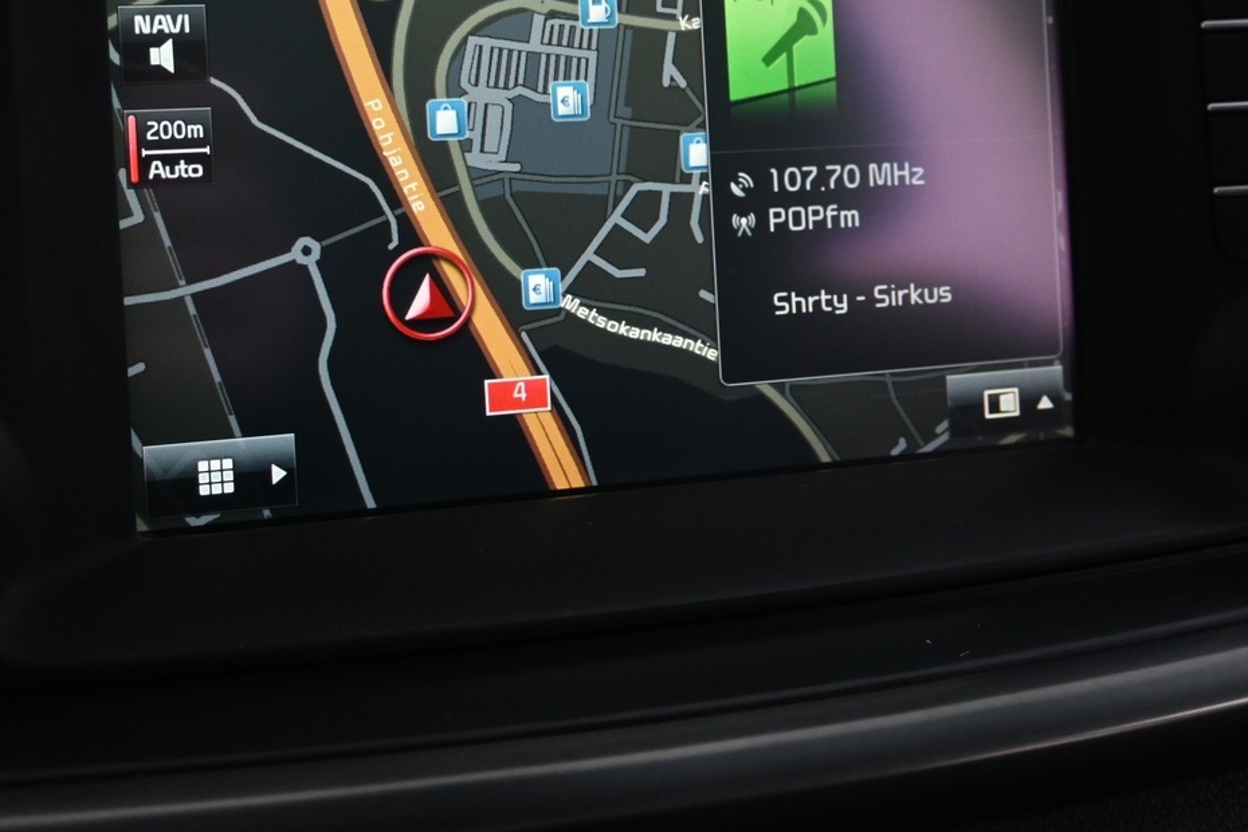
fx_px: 1902
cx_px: 628
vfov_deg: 24.5
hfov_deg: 36.3
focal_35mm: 55
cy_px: 228
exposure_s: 1/30
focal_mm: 21
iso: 1250
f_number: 4
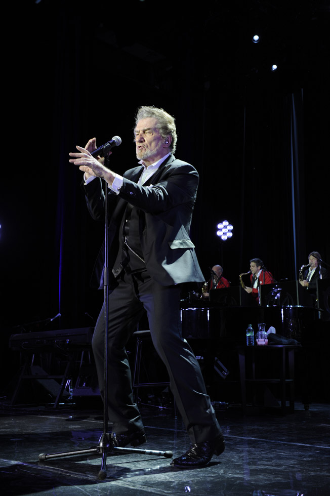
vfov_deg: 43.6
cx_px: 165
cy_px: 248
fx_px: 620
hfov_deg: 29.8
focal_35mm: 45
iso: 1000
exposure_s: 1/160
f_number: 7.1
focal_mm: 45
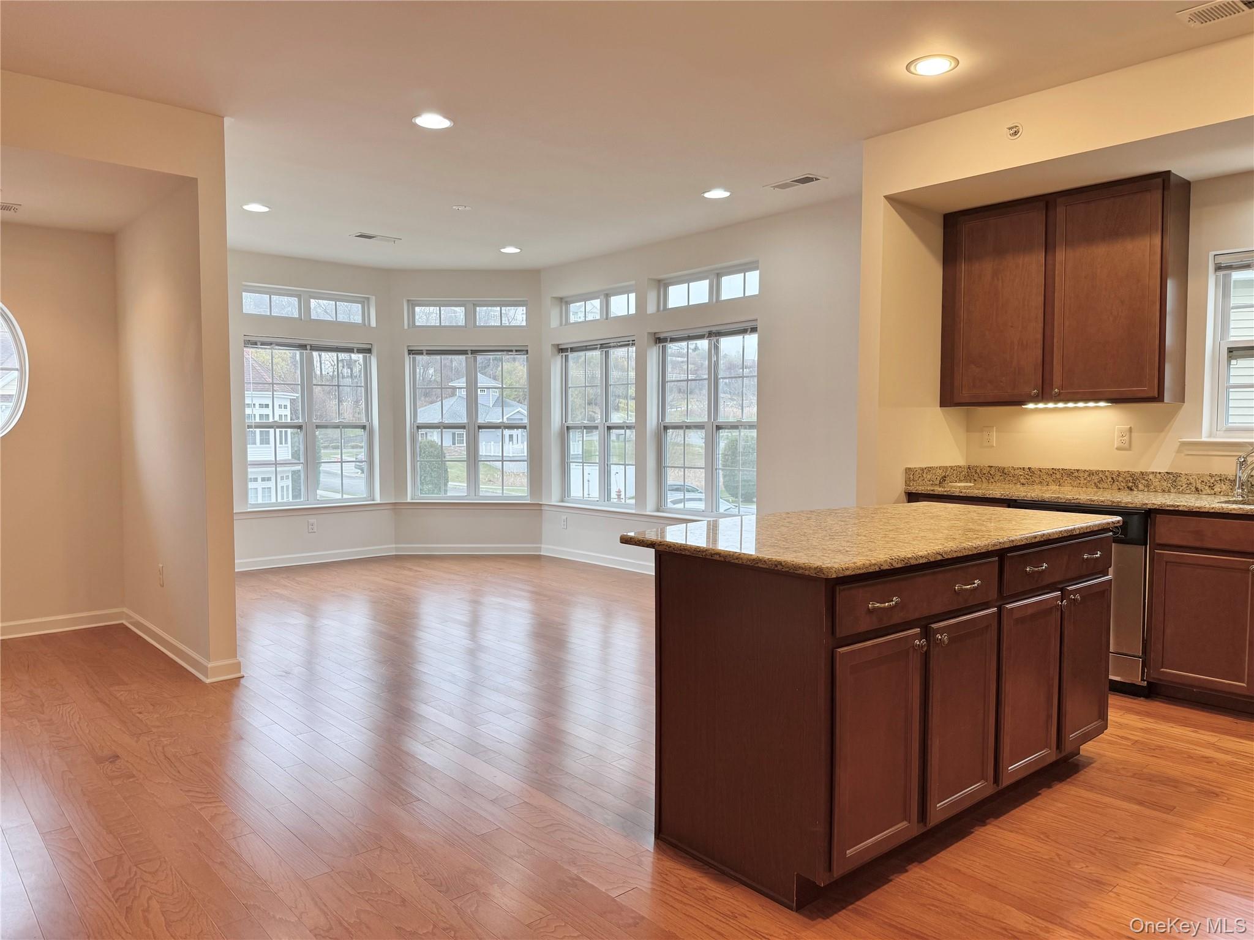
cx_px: 627
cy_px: 470
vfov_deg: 56.8
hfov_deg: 71.6
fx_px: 869
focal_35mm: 24
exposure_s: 1/120
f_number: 1.78
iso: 80
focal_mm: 6.76
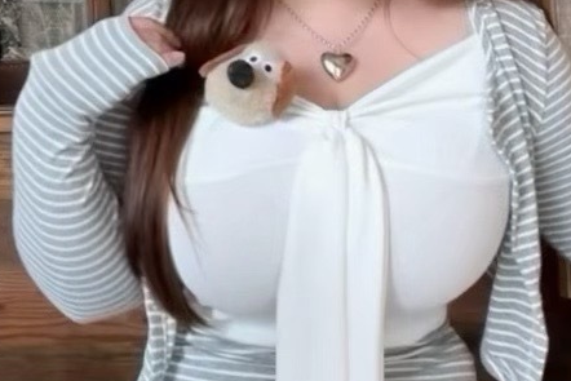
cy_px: 111
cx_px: 410
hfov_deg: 22.9
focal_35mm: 88
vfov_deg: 15.5
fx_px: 1396
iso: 125
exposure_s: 1/60
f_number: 1.5
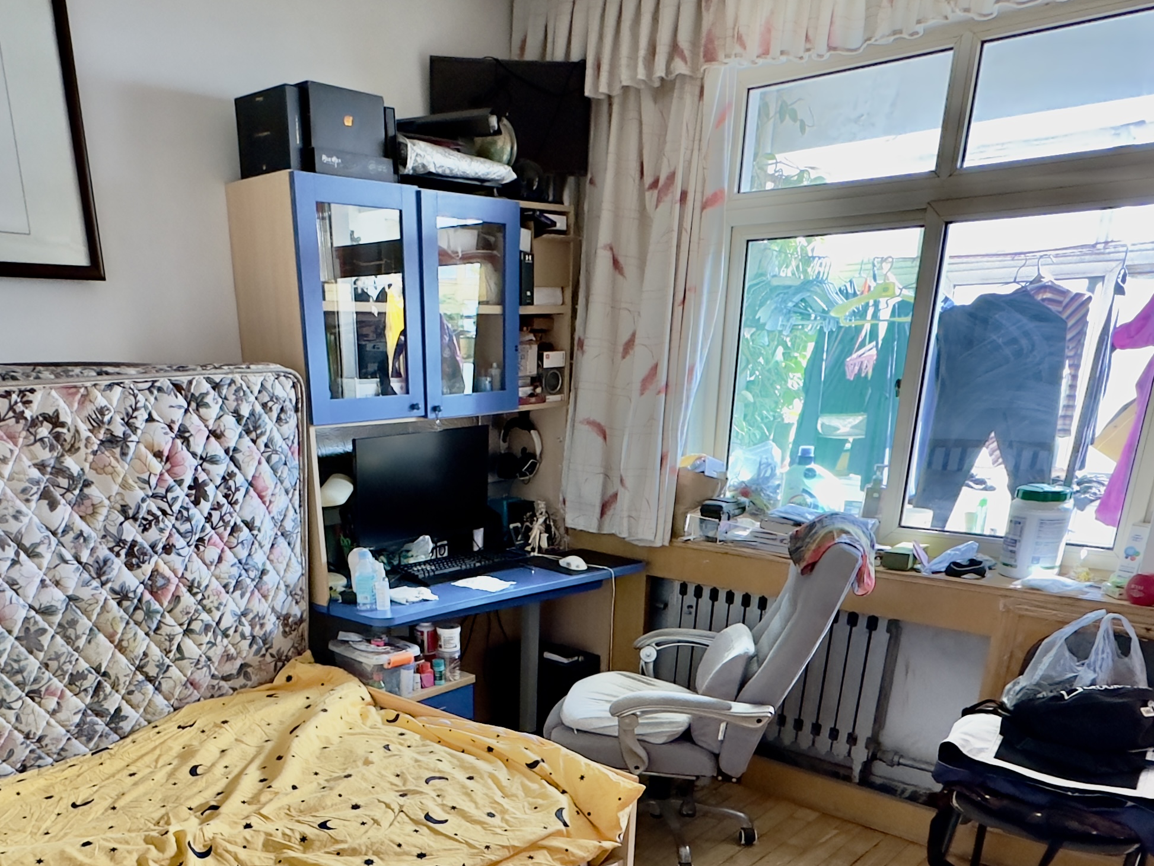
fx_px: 967
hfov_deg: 61.2
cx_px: 465
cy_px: 757
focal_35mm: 29
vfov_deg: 44.5
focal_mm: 2.22
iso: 320
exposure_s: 1/72
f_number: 2.2
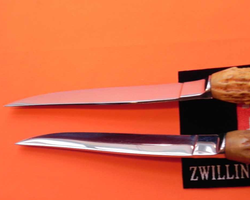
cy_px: 100
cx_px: 133
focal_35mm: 79
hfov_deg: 24.1
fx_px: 584
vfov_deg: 19.4
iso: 169
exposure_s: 1/30
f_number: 4
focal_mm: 13.4
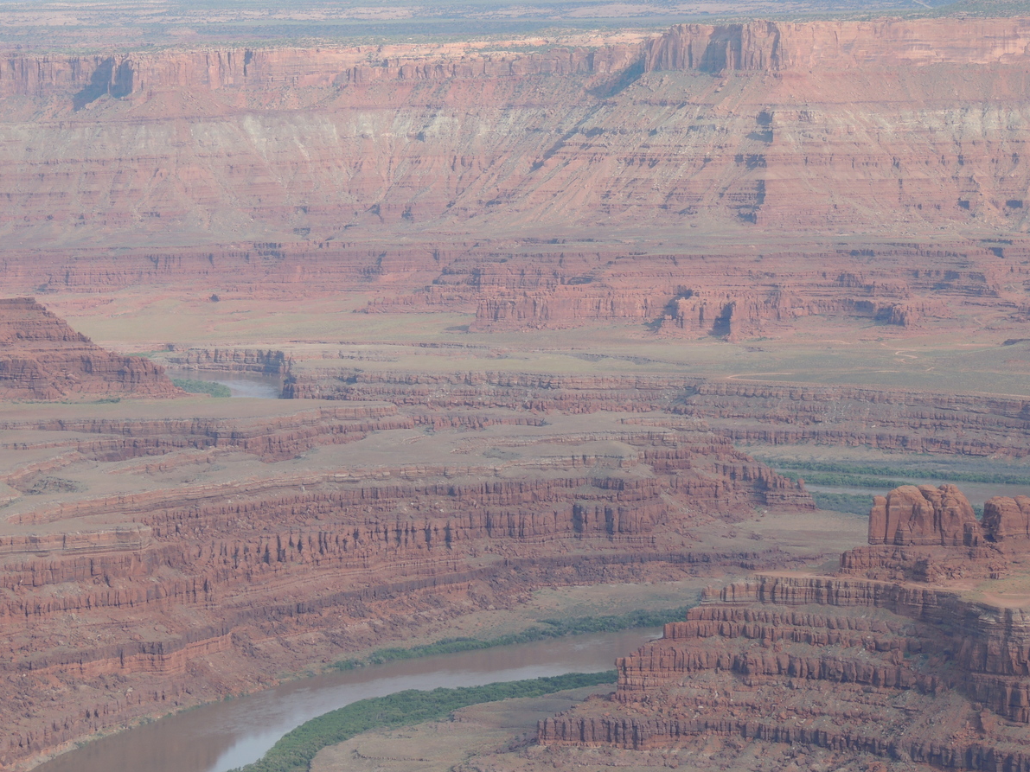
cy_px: 373
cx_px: 518
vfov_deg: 11.5
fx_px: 3838
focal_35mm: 129
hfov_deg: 15.3
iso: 100
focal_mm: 21.4
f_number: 4.2
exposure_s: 1/400
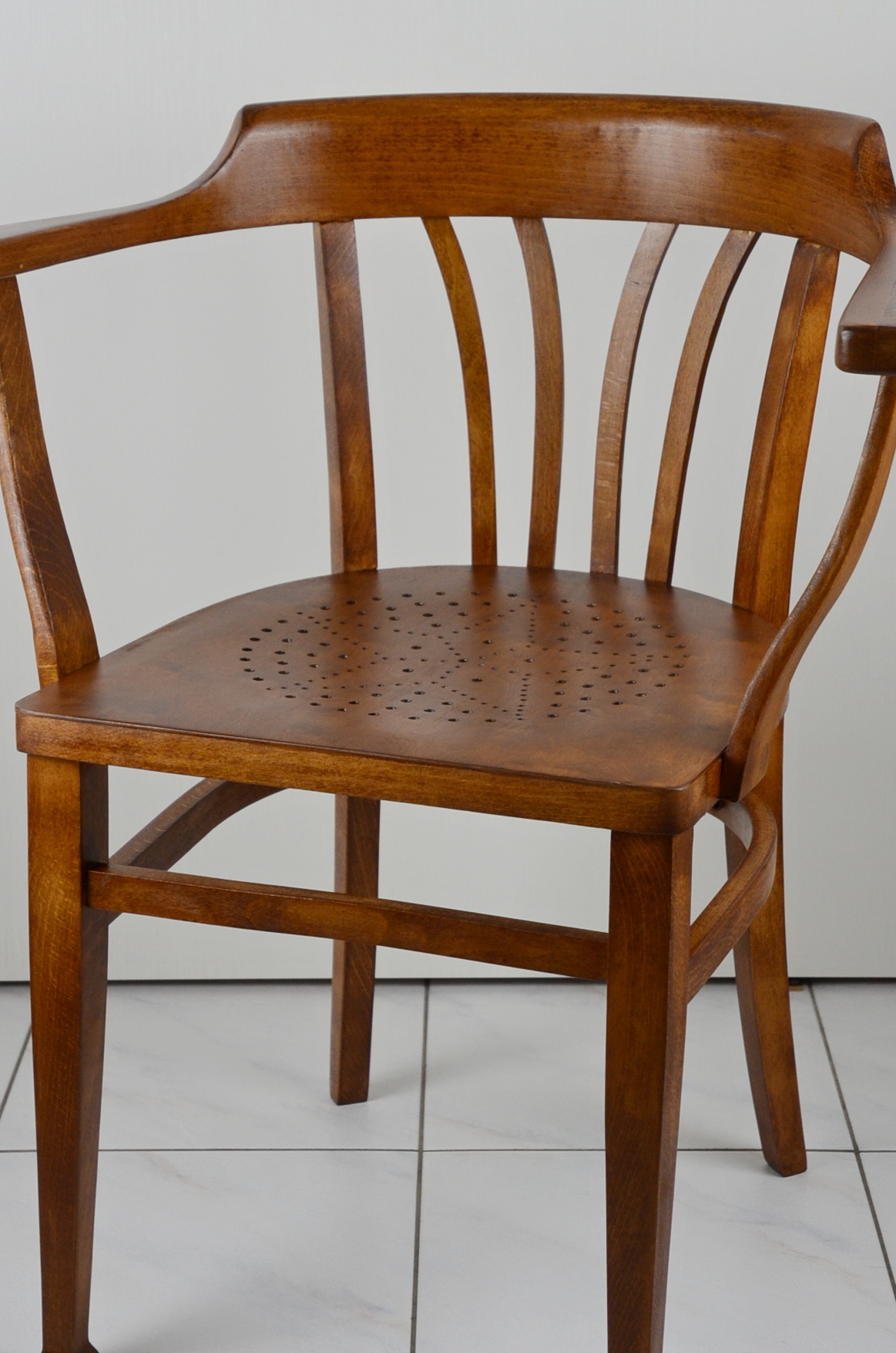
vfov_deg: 27.5
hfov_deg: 18.4
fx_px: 2763
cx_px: 434
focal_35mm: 74
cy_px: 644
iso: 400
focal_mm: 35
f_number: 5.6
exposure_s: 1/125
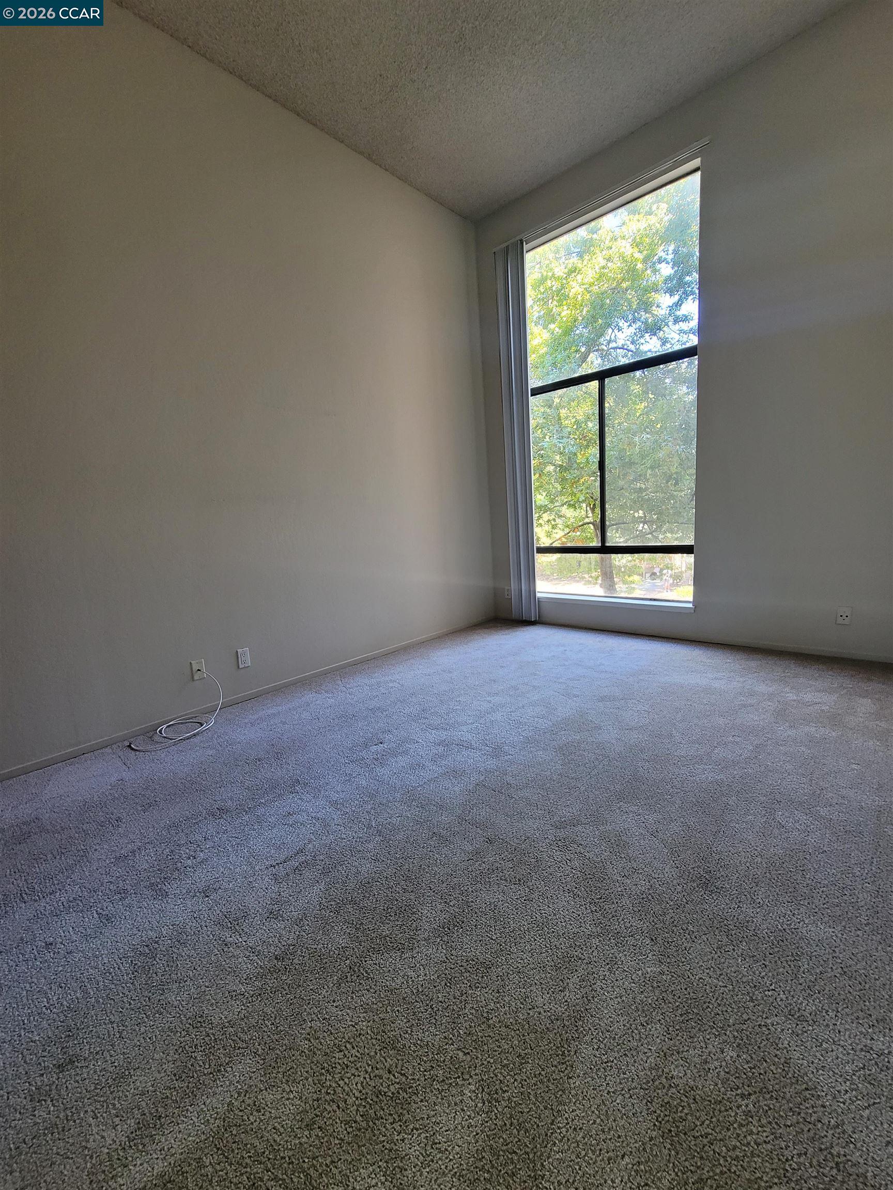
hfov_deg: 89.9
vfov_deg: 106.2
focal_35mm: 13
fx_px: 447
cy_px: 595
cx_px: 446
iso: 200
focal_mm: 2.2
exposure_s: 1/60
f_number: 2.2
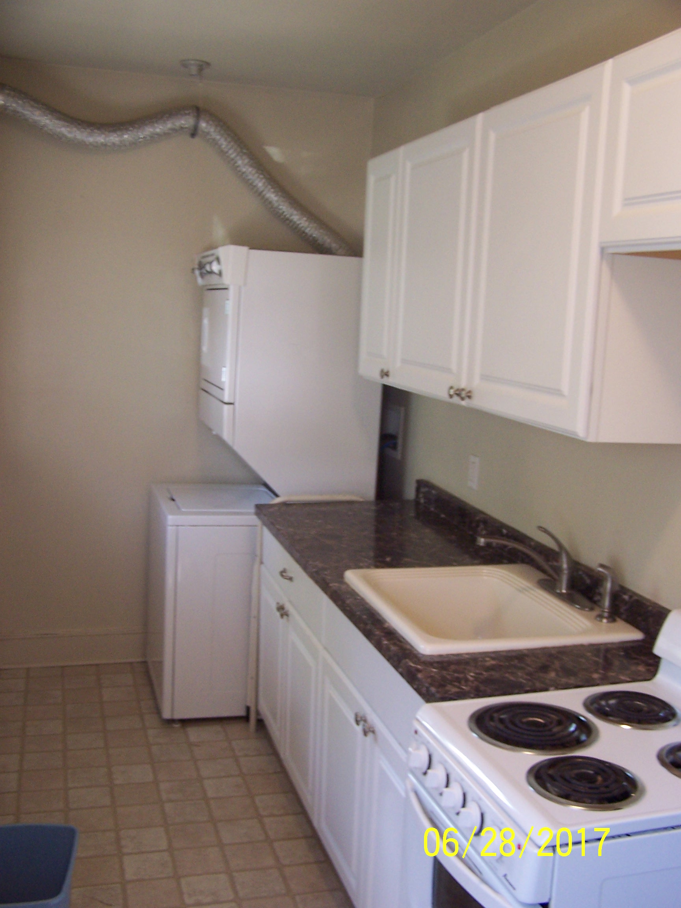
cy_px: 454
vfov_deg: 49.0
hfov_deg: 37.7
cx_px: 340
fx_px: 997
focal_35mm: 38
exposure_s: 1/20
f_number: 2.8
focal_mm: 6.3
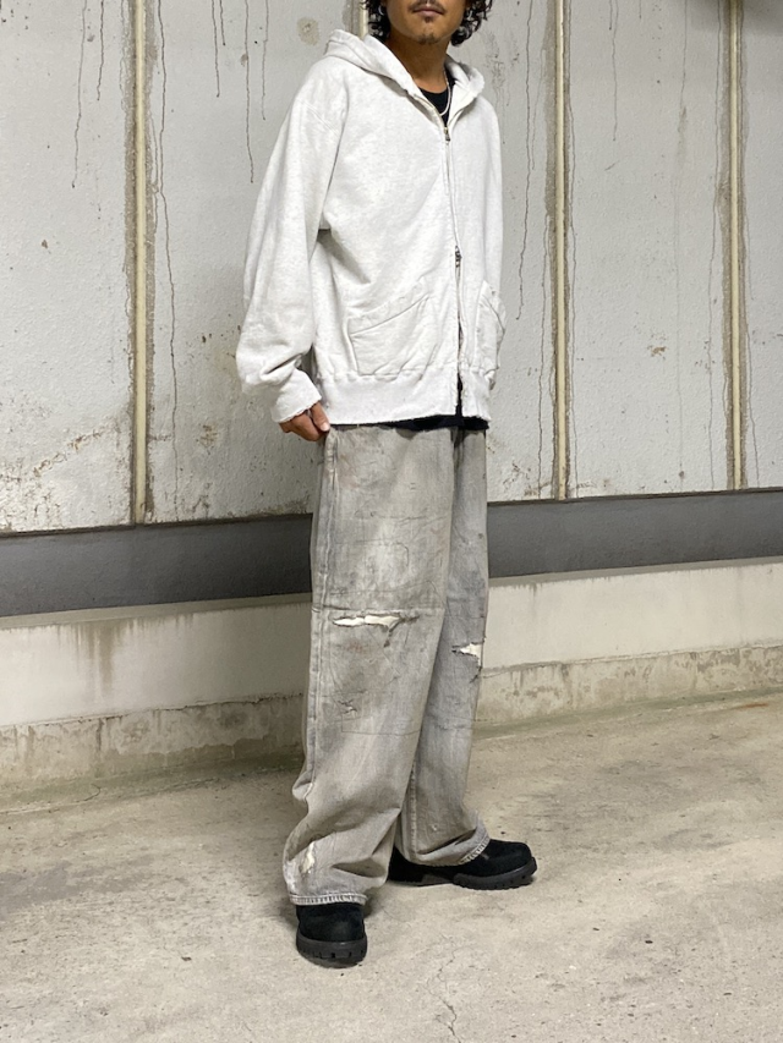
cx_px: 392
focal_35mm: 26
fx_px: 784
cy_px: 522
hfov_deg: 53.1
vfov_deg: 67.3
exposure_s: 1/33
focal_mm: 4.25
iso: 500
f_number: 1.8
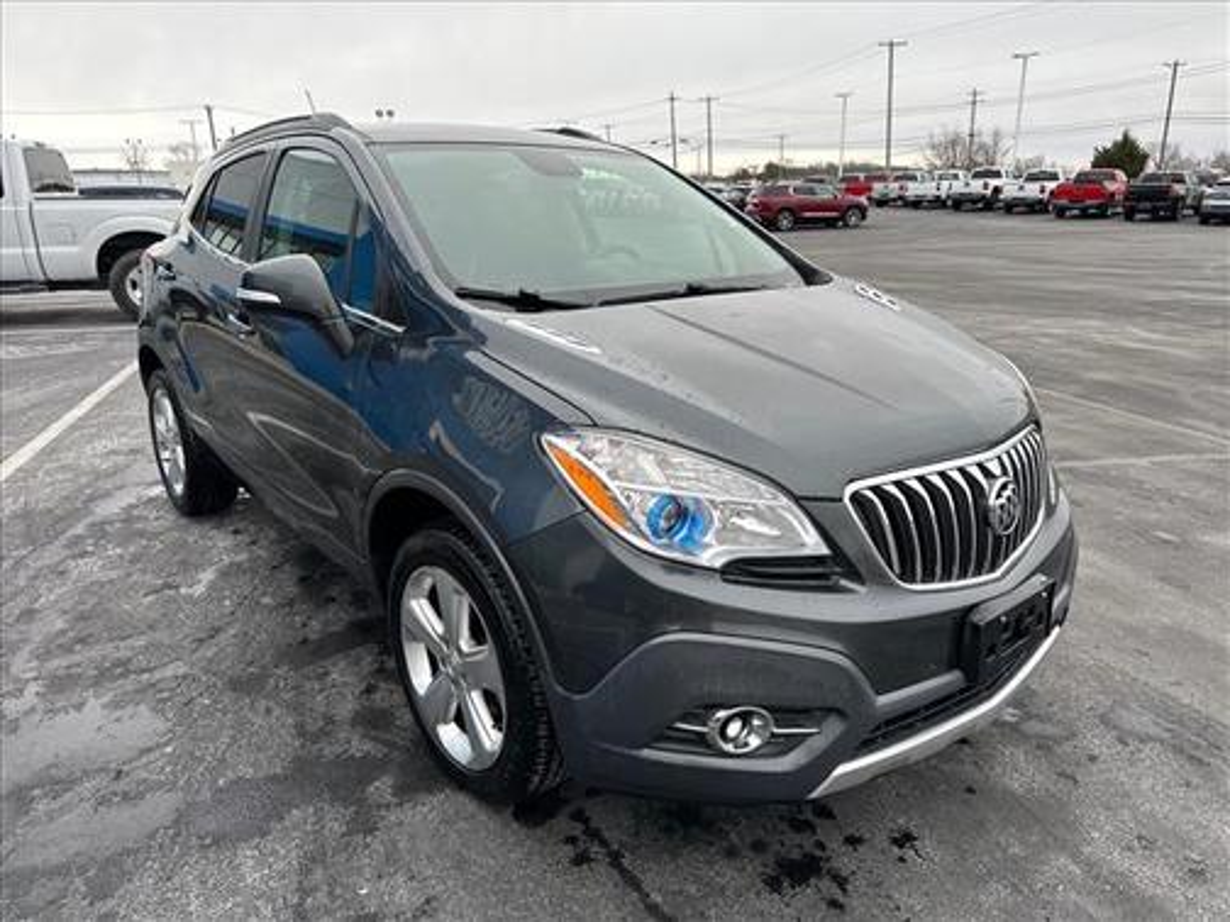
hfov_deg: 71.6
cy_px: 461
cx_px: 615
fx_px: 853
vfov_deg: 56.8
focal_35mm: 24
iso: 80
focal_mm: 6.86
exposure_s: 1/785
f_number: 1.78
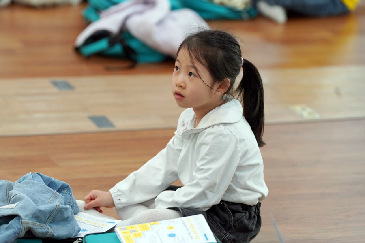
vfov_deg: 6.9
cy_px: 122
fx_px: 2028
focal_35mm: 200
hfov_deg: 10.3
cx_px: 182
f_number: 4
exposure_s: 1/250
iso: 1600
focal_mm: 200
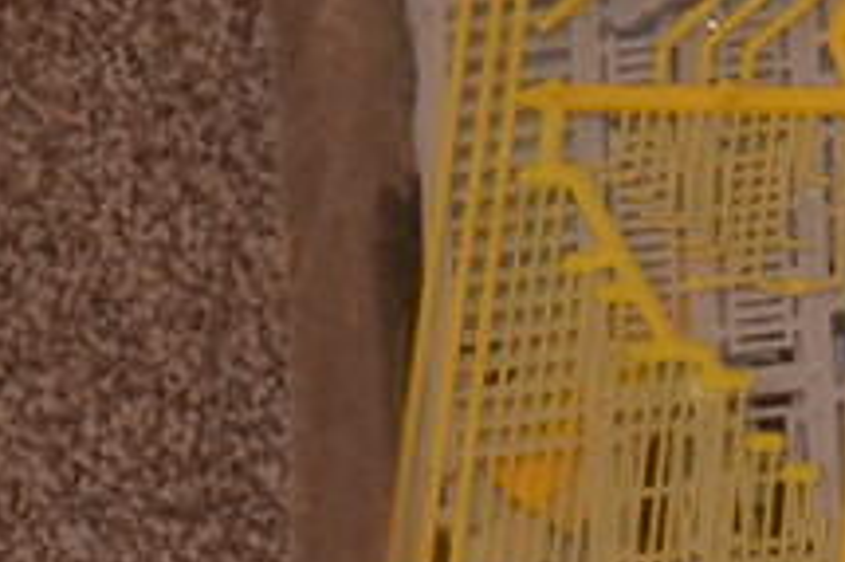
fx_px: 7458
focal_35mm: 318
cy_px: 1085
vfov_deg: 4.3
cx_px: 1867
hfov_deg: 6.3
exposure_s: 1/60
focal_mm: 38
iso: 3200
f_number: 5
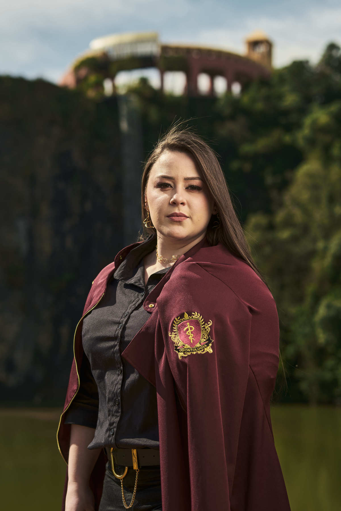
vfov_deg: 27.0
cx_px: 170
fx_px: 1066
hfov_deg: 18.2
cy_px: 256
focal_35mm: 75
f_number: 2.8
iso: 160
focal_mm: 50
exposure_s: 1/2000
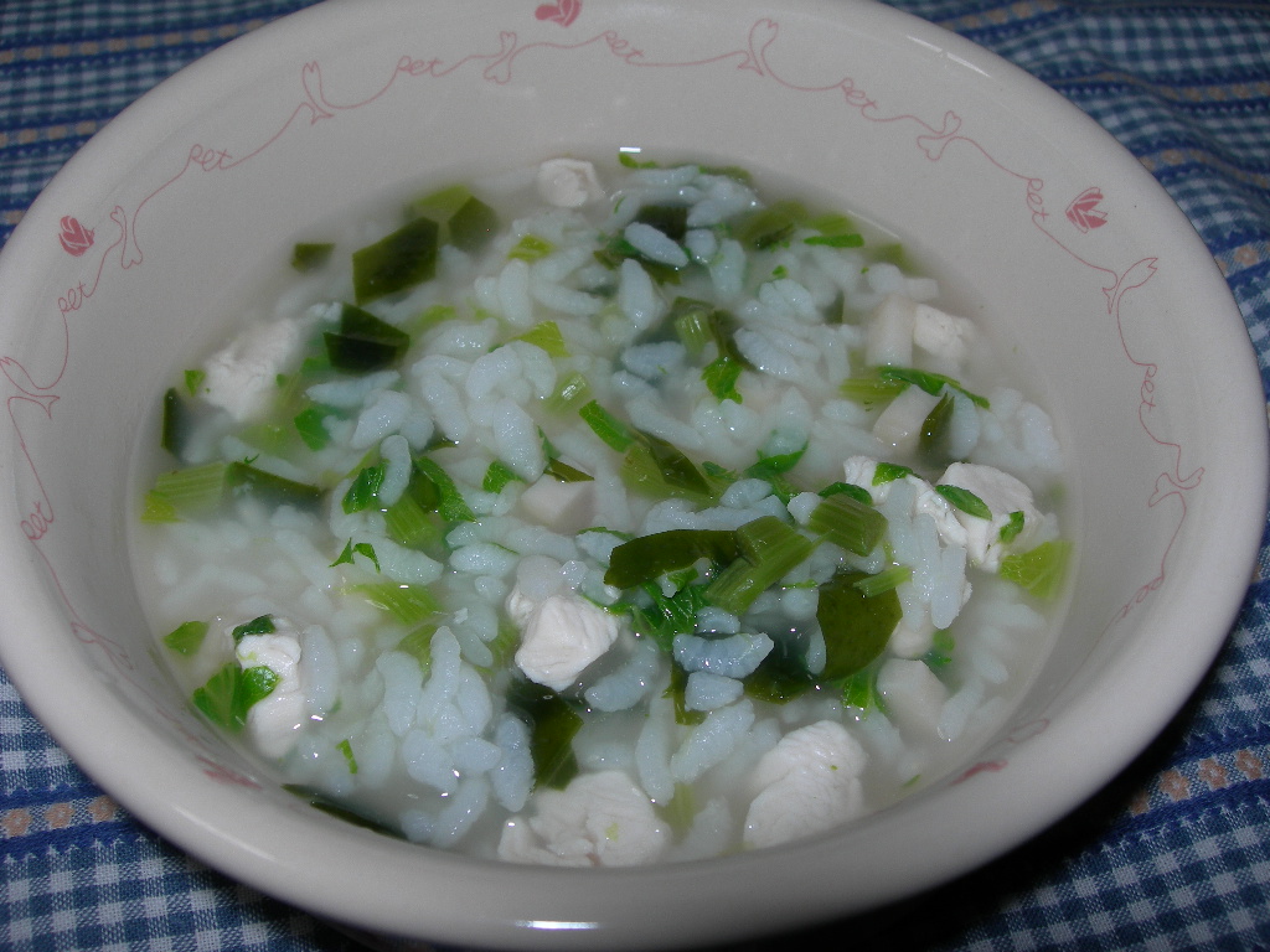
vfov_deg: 37.7
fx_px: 1394
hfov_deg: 49.0
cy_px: 476
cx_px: 635
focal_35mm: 38
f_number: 4.8
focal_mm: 7.8
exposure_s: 1/60.1
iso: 50
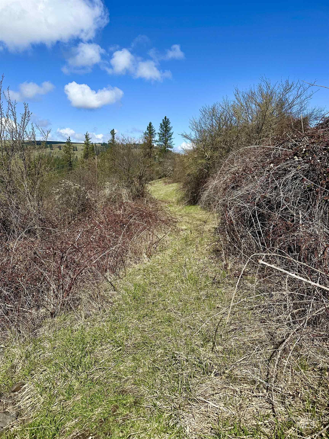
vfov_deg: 71.6
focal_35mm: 24
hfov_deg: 56.8
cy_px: 220
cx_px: 164
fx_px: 304
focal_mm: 6.86
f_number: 1.78
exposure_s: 1/5263
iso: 80
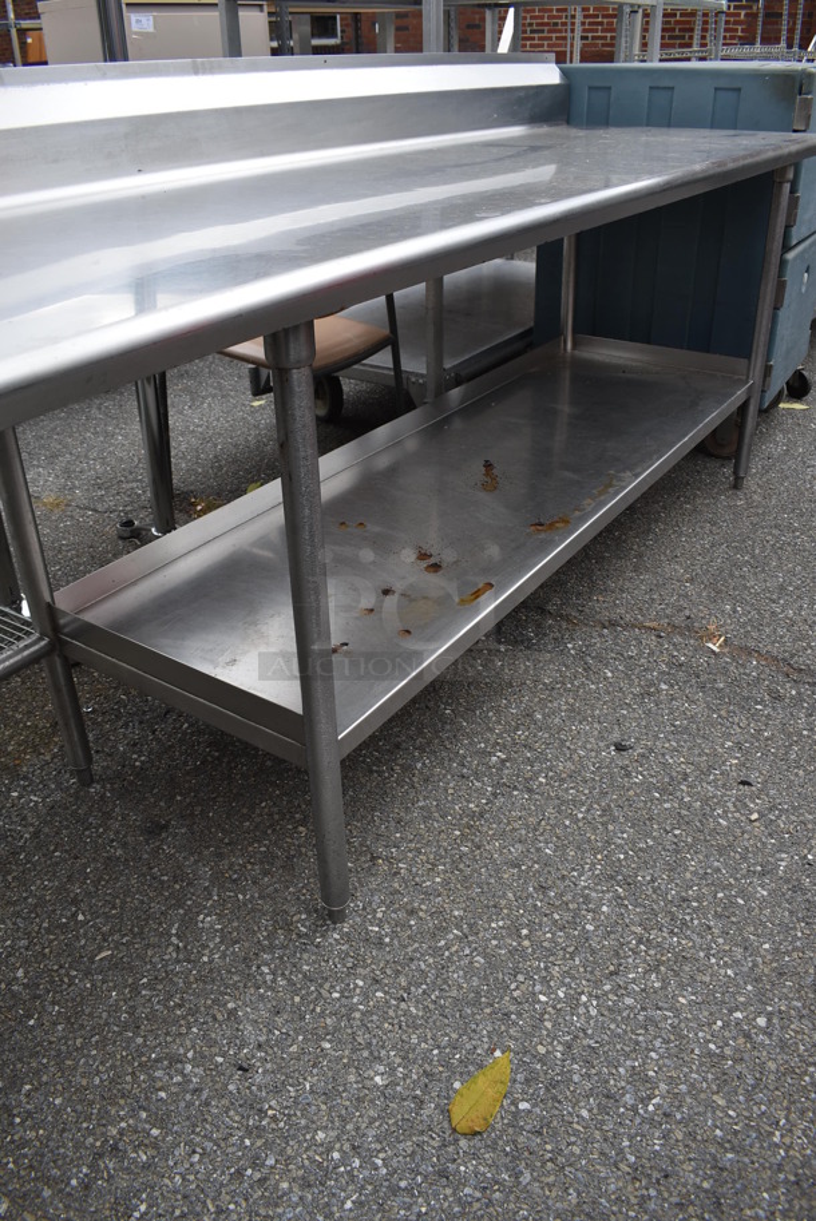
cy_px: 610
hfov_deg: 48.0
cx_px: 408
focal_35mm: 27
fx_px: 917
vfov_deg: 67.3
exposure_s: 1/160
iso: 200
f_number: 6.3
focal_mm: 18
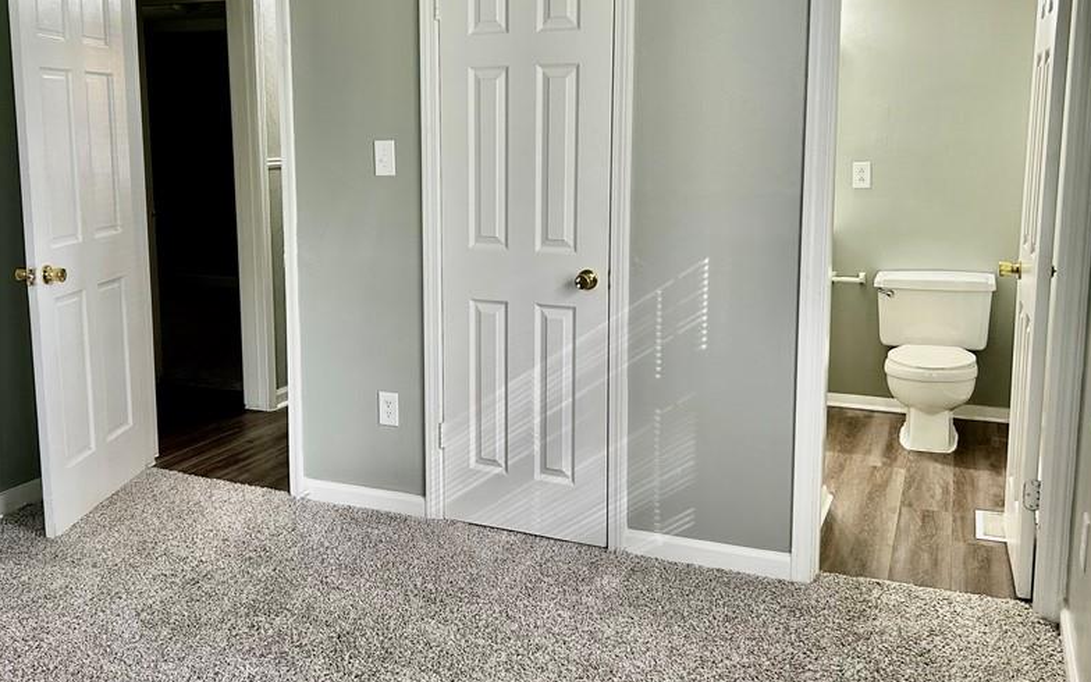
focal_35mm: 36
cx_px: 465
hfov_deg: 53.8
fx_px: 1070
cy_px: 278
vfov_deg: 35.2
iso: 125
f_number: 1.5
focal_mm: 5.7
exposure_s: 1/60
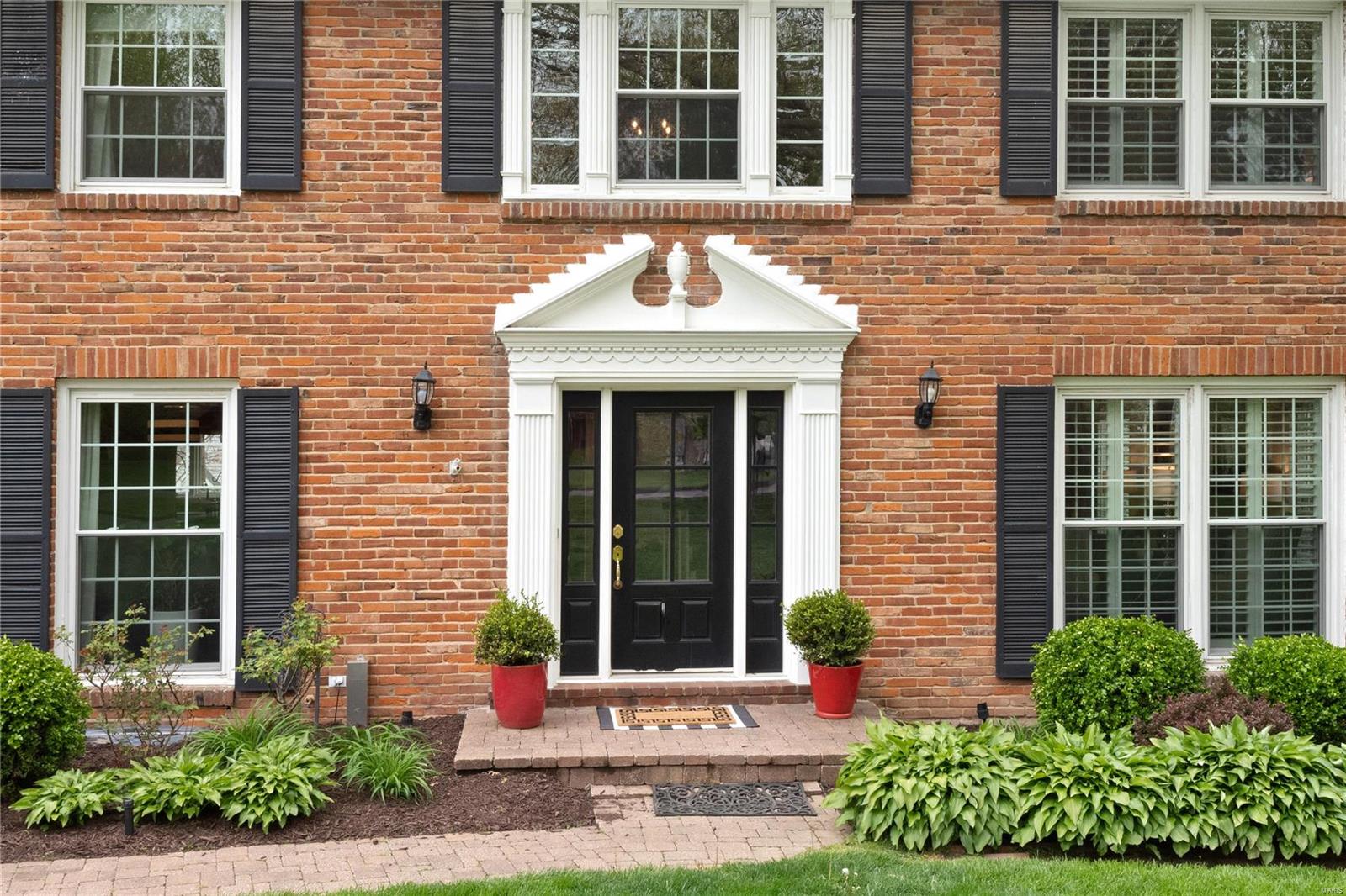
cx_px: 673
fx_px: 1346
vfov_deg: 36.9
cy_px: 448
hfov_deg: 53.1
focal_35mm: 36
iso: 400
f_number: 10
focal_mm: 18
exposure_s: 1/160
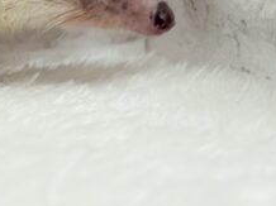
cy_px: -51
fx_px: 1219
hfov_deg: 12.6
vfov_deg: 9.5
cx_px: -56
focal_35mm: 153
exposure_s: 1/100
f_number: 1.6
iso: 100
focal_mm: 5.96
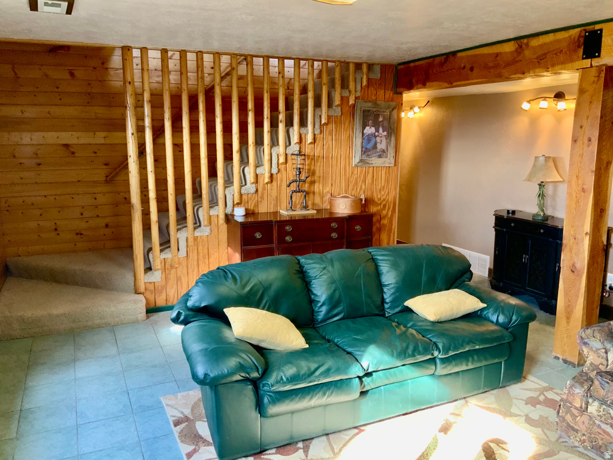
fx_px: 514
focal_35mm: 29
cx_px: 306
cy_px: 230
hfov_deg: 61.7
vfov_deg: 48.2
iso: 125
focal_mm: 3
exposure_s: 1/60
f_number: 1.8
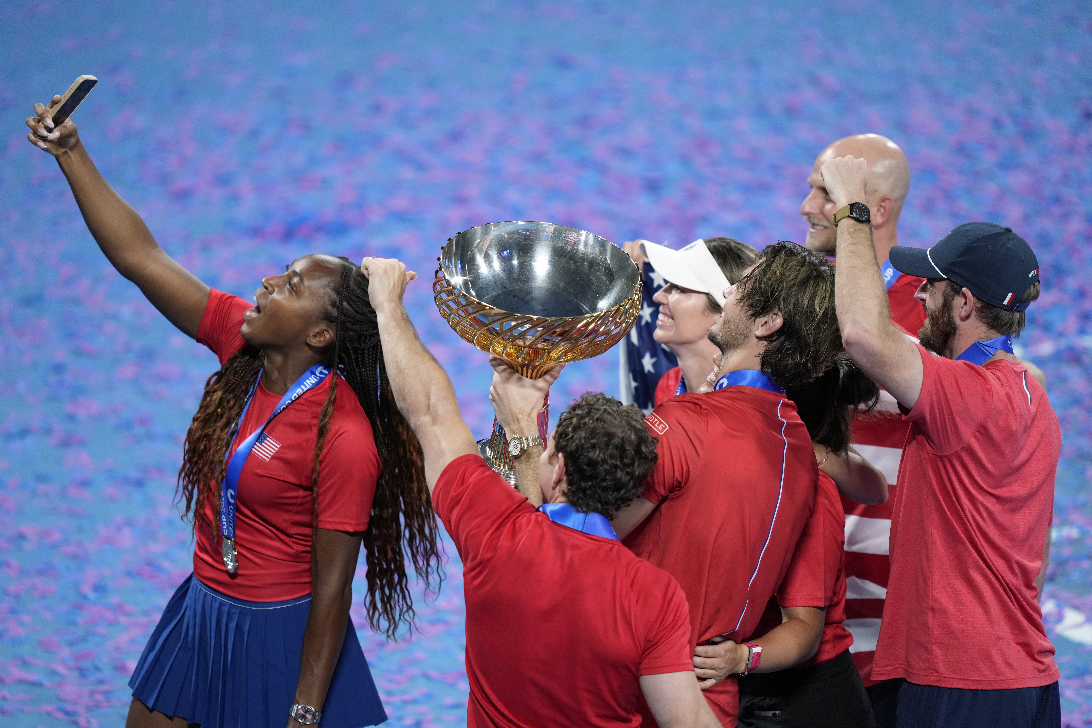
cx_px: 546
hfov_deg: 5.2
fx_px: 12132
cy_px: 364
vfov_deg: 3.4
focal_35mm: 400
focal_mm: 400
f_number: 2.8
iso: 2000
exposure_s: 1/2000
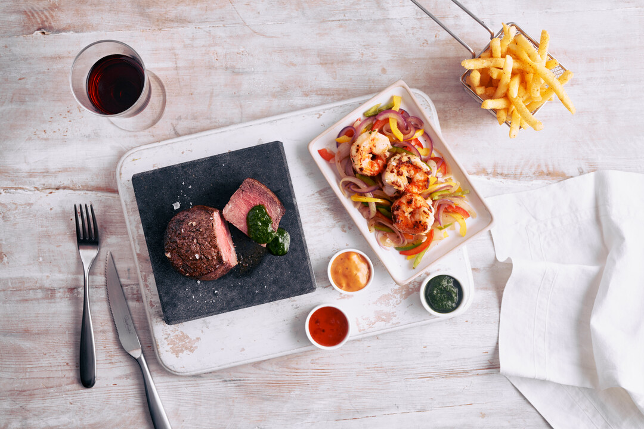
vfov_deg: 27.0
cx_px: 322
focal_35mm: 50
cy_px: 214
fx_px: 894
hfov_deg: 39.6
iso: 200
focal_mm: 50
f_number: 5.6
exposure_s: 1/60
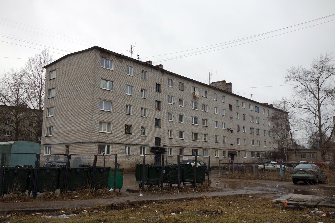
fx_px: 298
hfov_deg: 58.7
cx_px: 168
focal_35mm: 32
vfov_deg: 41.1
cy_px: 112
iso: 125
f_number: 4.5
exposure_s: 1/100
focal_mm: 11.89
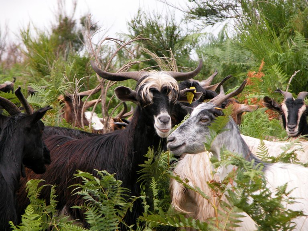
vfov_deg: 6.1
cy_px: 116
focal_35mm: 242
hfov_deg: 8.2
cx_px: 154
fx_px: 2153
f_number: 4.2
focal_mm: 61.5
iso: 100
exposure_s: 1/144
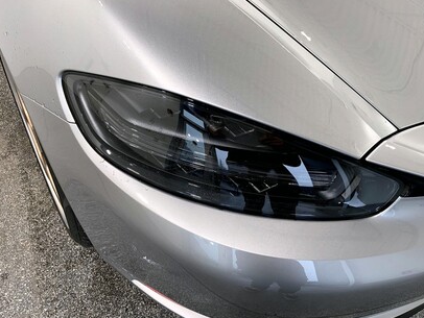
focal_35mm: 30
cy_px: 156
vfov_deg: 46.8
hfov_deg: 59.9
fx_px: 368
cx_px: 215
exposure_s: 1/122
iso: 32
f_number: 1.8
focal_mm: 3
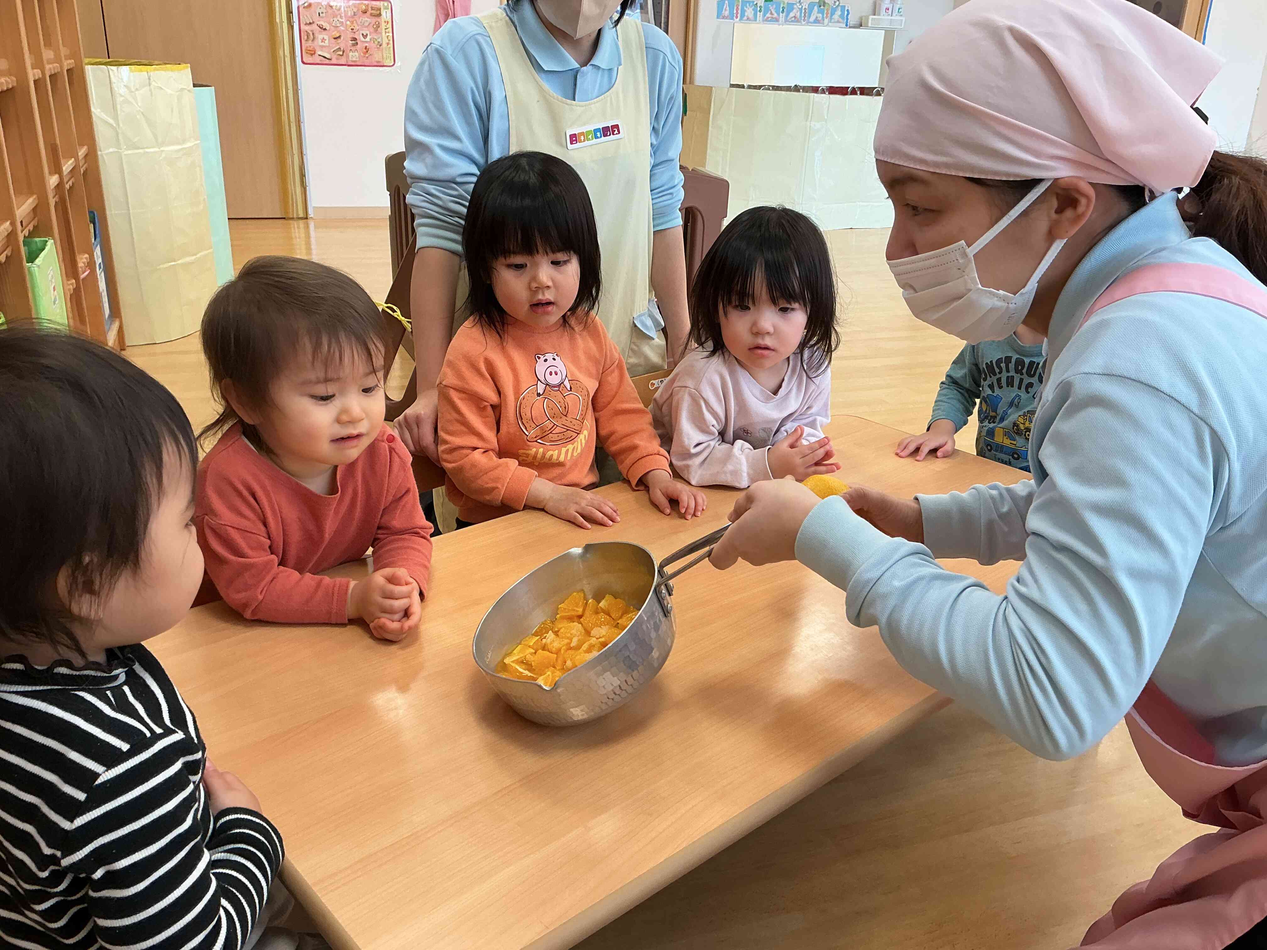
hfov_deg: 61.7
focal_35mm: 29
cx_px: 634
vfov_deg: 48.2
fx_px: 1061
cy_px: 475
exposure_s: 1/120
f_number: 1.8
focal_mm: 3
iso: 50
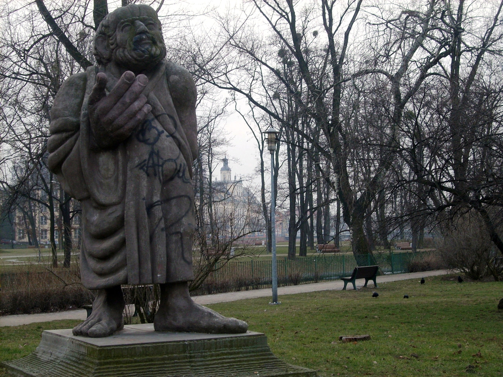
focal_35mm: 65
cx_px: 252
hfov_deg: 29.8
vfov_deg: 22.6
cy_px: 188
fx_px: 945
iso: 64
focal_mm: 10.7
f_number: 3.8
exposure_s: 1/88.6
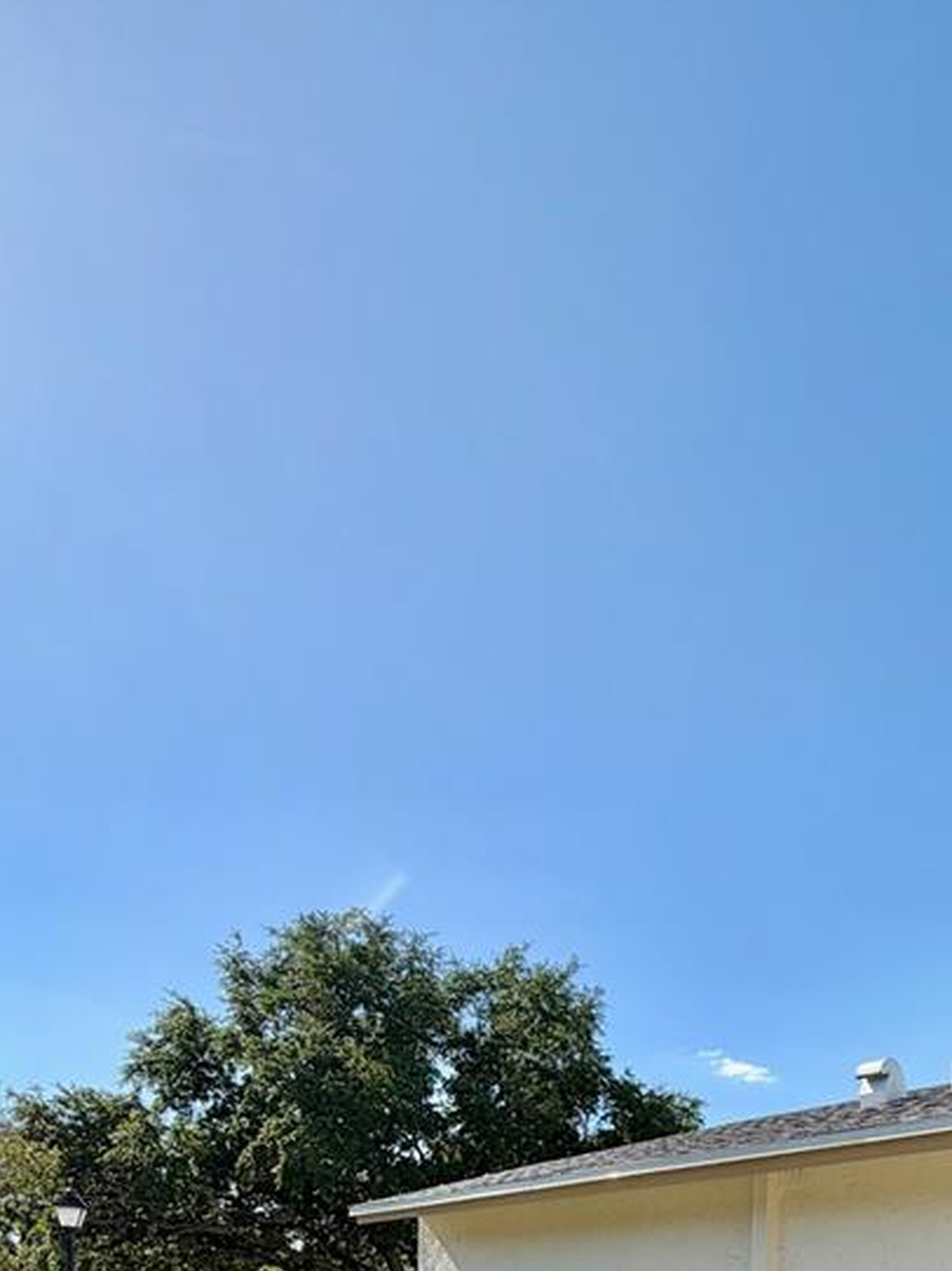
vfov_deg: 45.2
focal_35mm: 31
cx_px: 809
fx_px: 1138
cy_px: 1374
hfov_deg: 42.6
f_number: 2.2
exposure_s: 1/820
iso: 20
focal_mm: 2.22
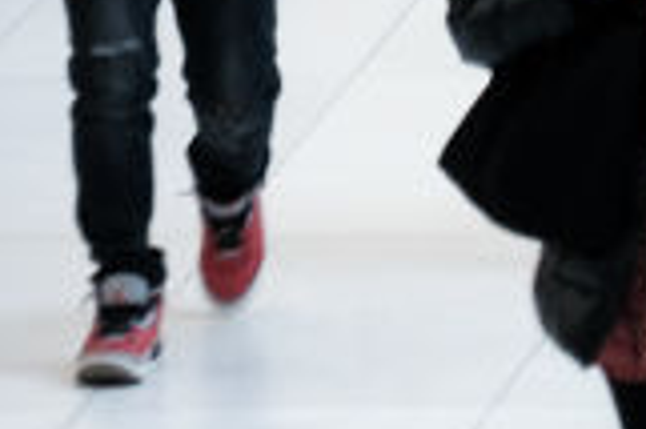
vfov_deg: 0.7
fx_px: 34292
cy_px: -551
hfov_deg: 1.1
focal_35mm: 1913
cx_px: -100
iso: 640
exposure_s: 1/60
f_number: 4.8
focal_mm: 200
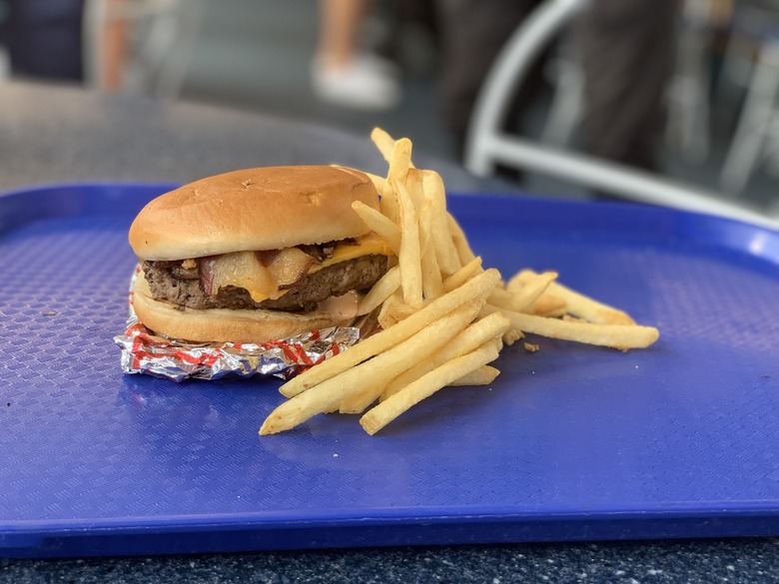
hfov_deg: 36.8
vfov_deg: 28.0
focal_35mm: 52
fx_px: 1170
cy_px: 292
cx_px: 390
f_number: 2.4
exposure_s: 1/122
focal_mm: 6
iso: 50
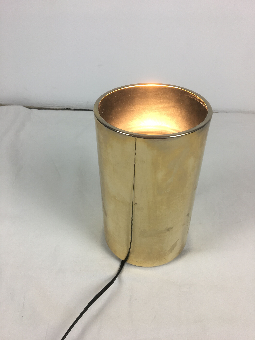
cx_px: 128
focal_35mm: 29
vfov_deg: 61.7
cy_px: 170
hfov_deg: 48.2
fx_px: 285
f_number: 2.2
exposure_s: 1/50
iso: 32
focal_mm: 4.15
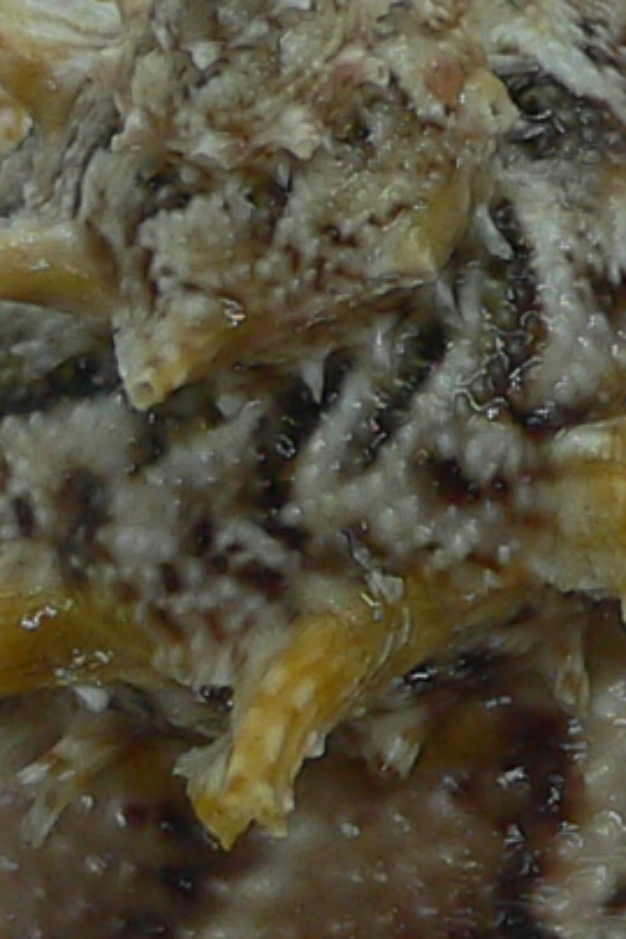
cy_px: 756
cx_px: 554
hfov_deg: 7.6
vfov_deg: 11.3
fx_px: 4721
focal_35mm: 181
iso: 80
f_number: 2.8
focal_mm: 4.6
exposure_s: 1/60
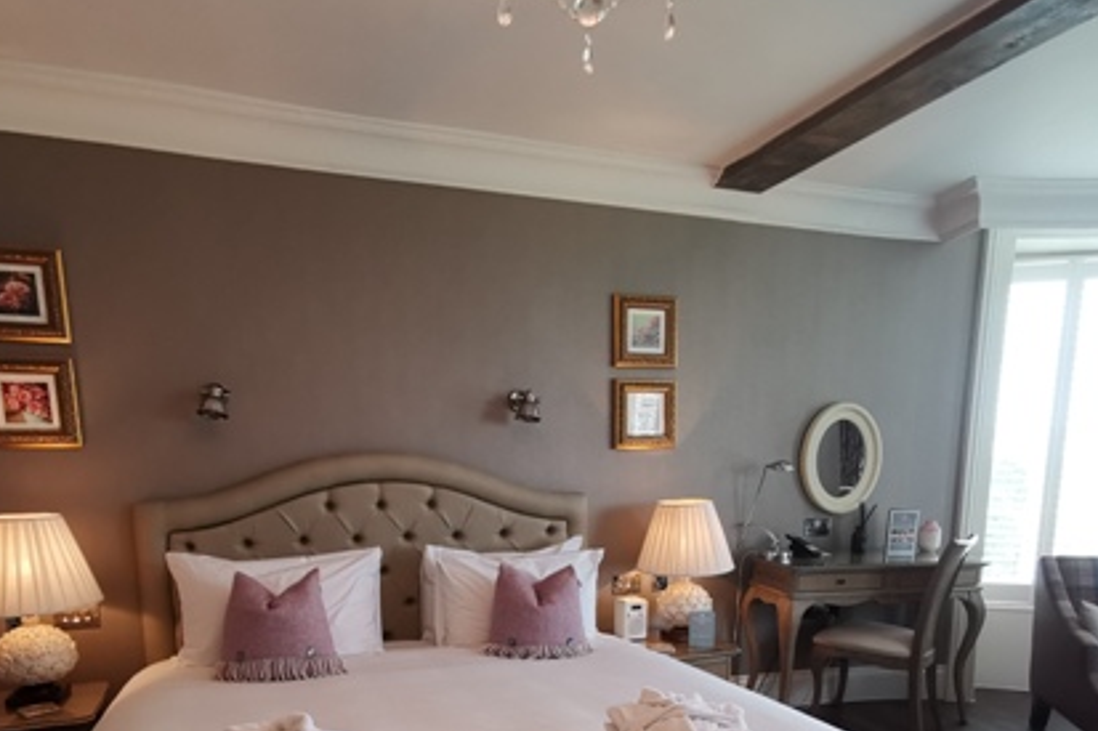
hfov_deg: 71.5
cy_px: 583
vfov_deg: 48.4
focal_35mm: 25
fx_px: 762
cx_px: 529
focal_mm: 2.35
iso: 320
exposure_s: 1/100
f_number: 2.2
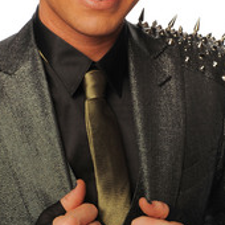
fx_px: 706
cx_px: 103
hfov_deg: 18.1
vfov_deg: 18.1
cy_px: 71
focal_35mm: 96
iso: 200
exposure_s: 1/200
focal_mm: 48
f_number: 7.1
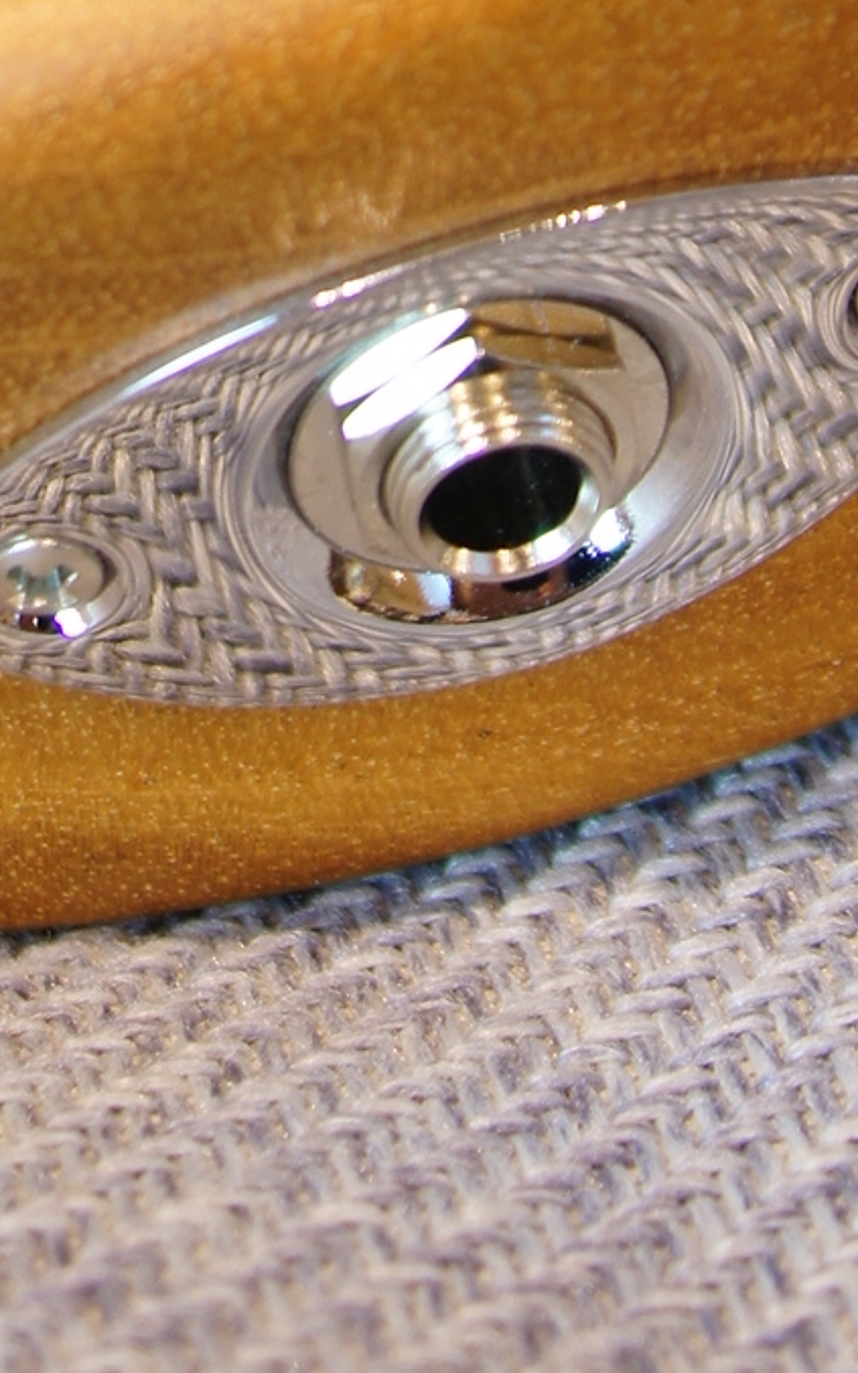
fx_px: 6763
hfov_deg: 7.2
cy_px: -844
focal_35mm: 181
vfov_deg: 11.0
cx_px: 2
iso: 100
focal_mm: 35
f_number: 4.5
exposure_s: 1/4
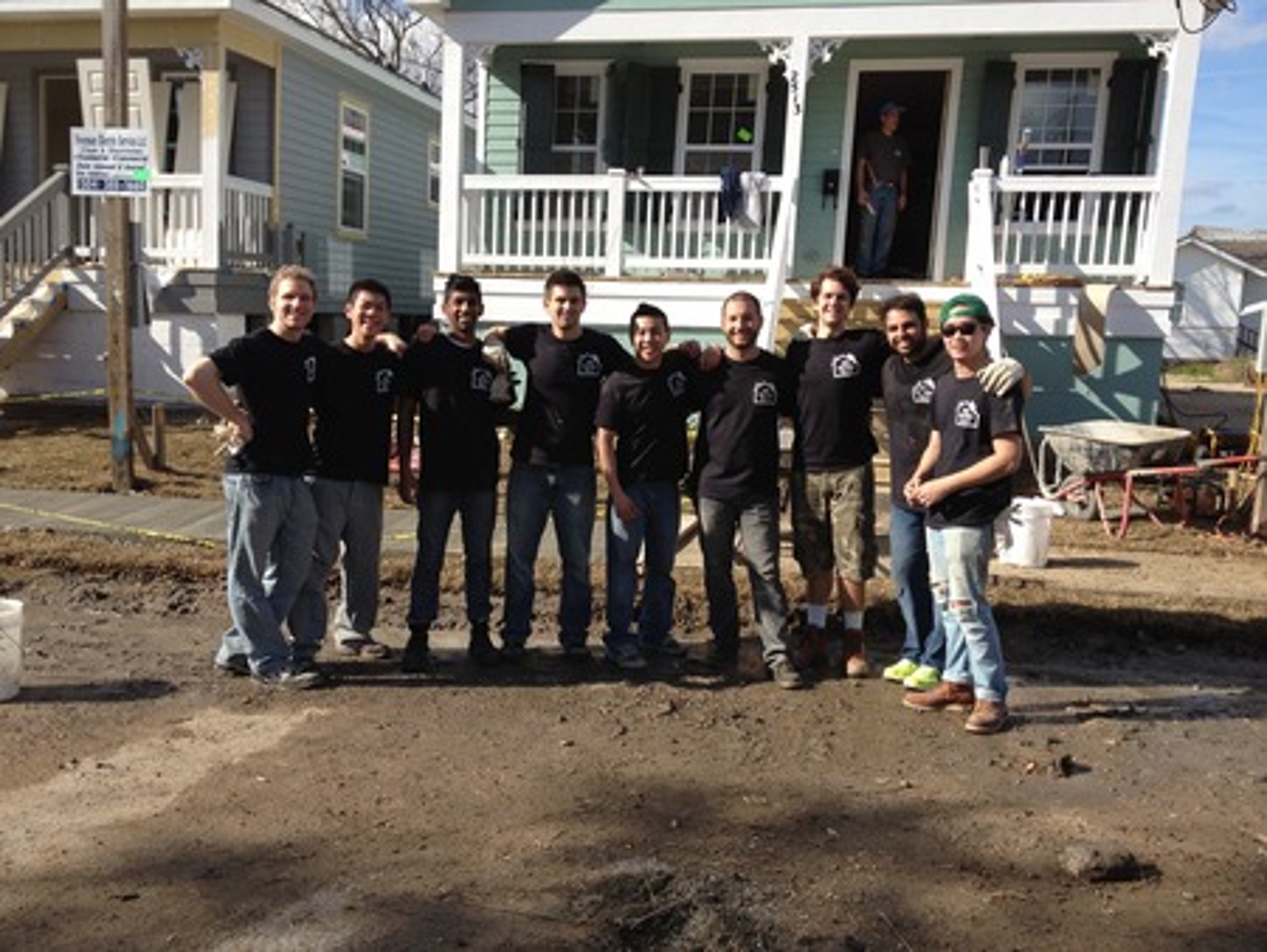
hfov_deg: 52.6
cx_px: 634
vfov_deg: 40.7
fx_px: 1282
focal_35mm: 35
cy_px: 476
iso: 64
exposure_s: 1/1346
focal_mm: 4.28
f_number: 2.4
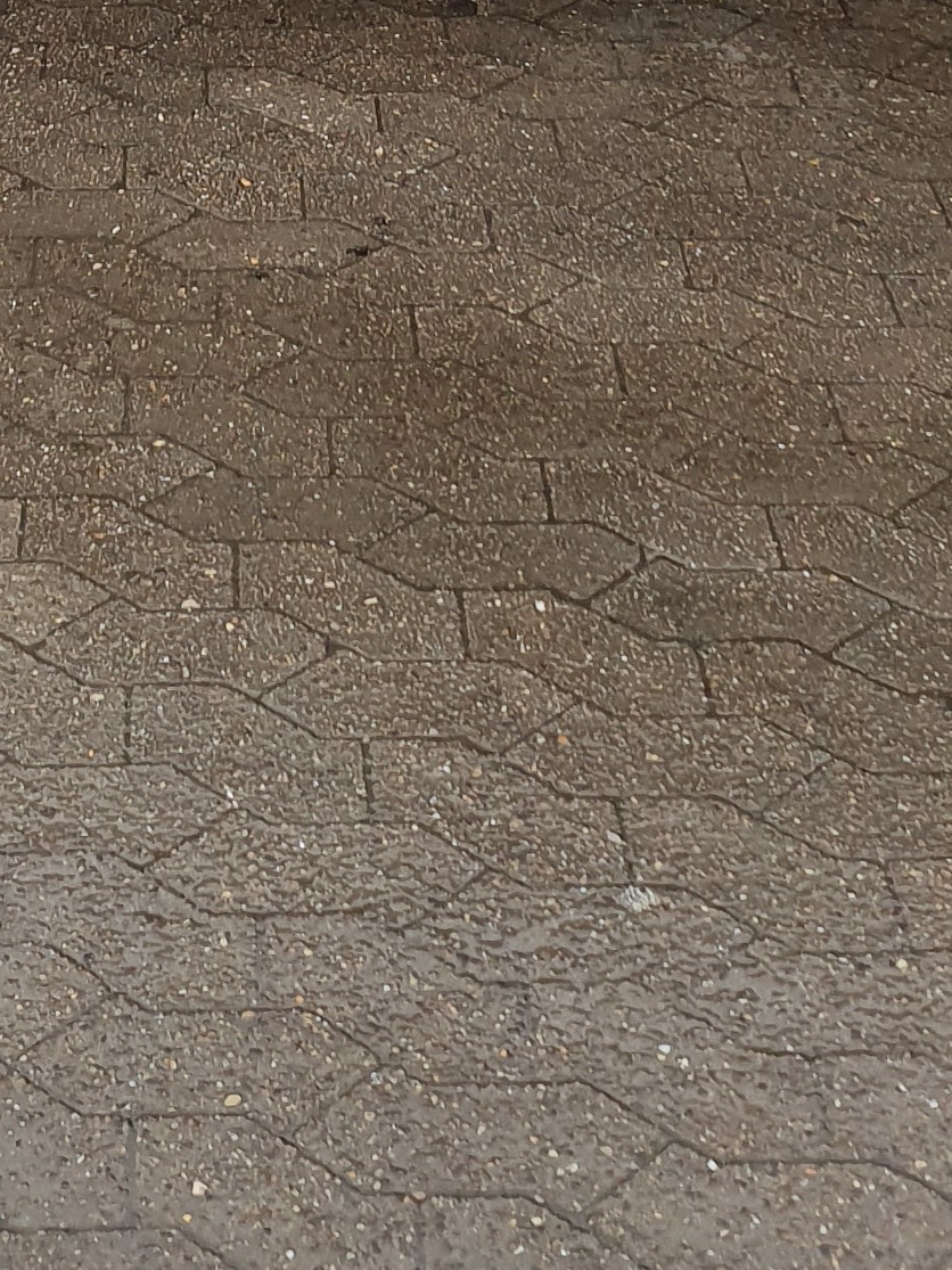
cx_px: 36
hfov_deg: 15.5
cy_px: -558
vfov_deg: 18.7
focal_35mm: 94
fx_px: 3448
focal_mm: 4.32
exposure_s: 1/100
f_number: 2.4
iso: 80
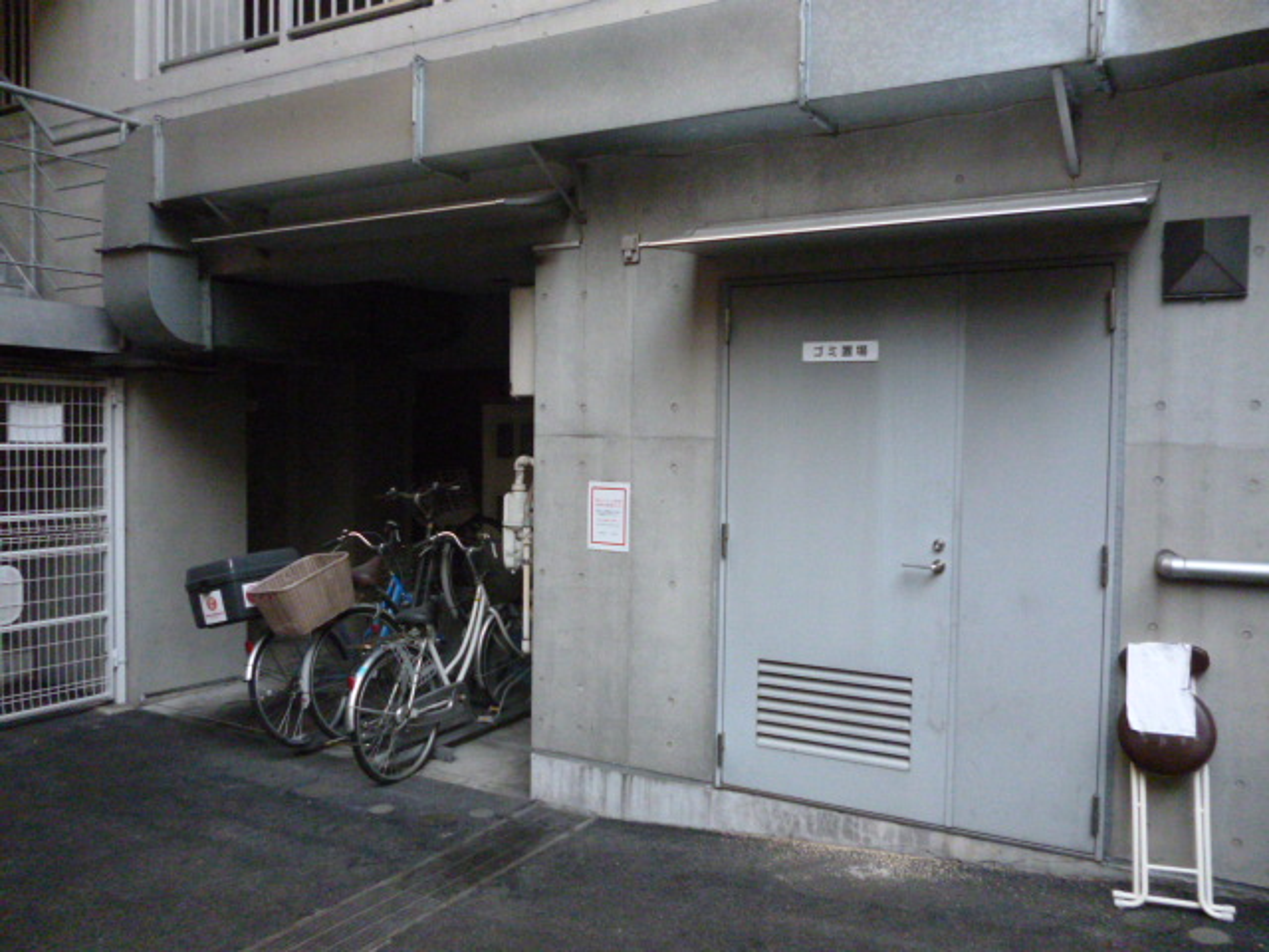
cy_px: 476
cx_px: 634
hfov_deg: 63.4
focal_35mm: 28
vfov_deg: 49.7
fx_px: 1026
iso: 800
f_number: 3.1
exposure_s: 1/320
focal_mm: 5
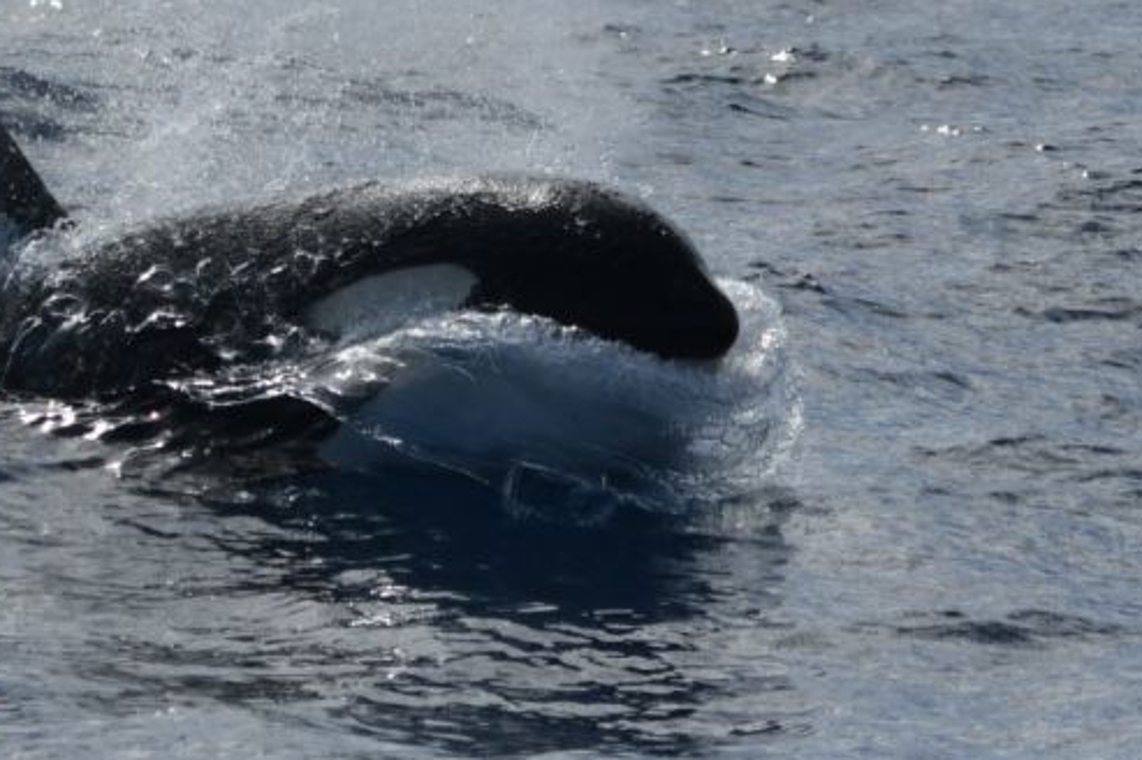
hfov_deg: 4.9
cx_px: 266
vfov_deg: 3.3
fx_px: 13377
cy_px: 224
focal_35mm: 422
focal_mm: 260
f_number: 5.6
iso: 500
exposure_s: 1/8000
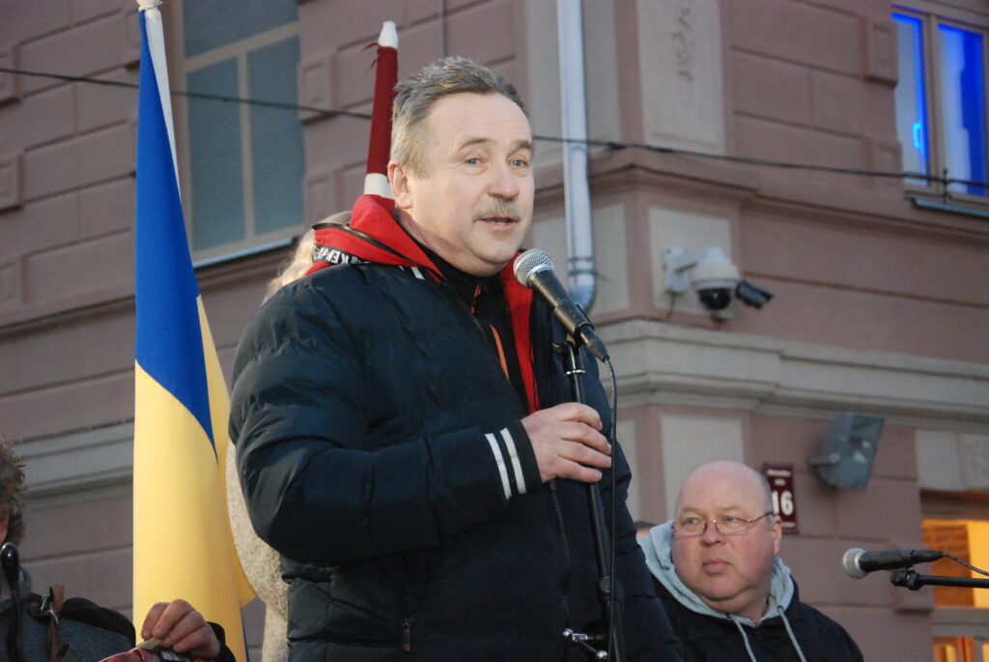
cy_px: 331
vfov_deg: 14.7
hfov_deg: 21.9
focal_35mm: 93
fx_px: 2557
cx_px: 494
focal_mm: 62
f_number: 5.6
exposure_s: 1/100
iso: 1600
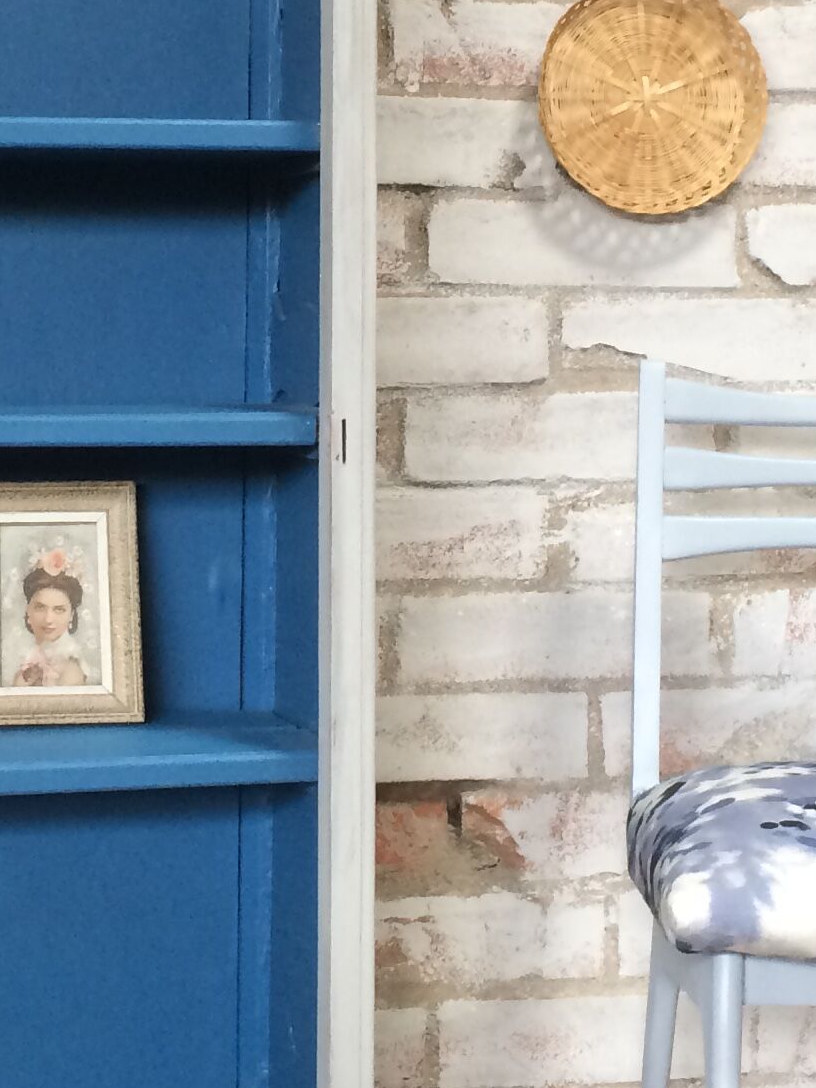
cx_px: 214
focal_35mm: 87
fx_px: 2734
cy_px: 253
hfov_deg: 16.9
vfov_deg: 22.3
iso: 80
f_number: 2.2
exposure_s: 1/30
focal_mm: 4.15
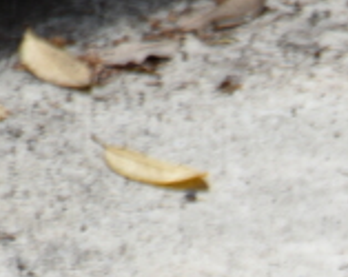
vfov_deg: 0.7
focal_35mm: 2299
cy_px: 632
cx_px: 949
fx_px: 23634
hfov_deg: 0.8
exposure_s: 1/640
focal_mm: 300
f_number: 5.6
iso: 320
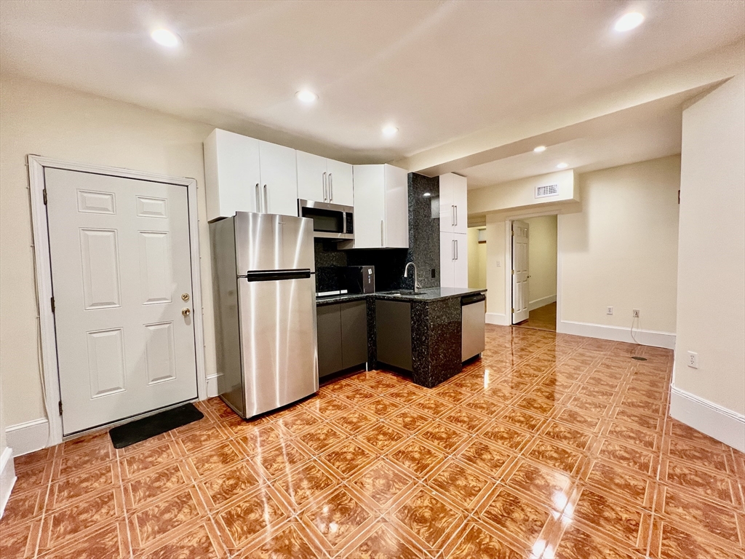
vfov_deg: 89.9
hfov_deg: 106.2
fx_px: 280
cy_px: 280
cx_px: 372
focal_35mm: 13
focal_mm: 1.57
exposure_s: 1/60
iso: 200
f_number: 1.8
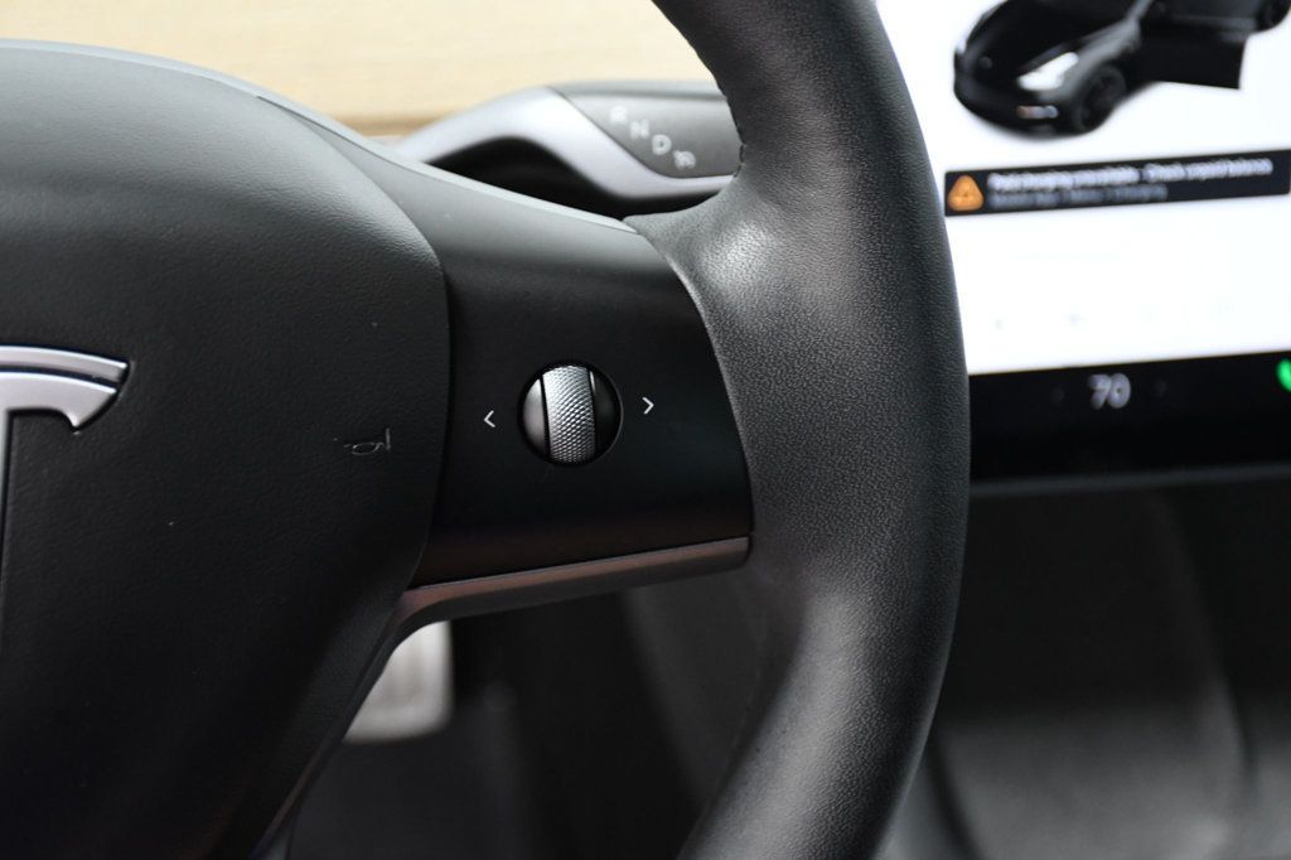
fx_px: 2402
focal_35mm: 67
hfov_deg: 30.1
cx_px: 646
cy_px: 430
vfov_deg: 20.3
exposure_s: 1/60
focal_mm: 45
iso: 2500
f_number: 4.5
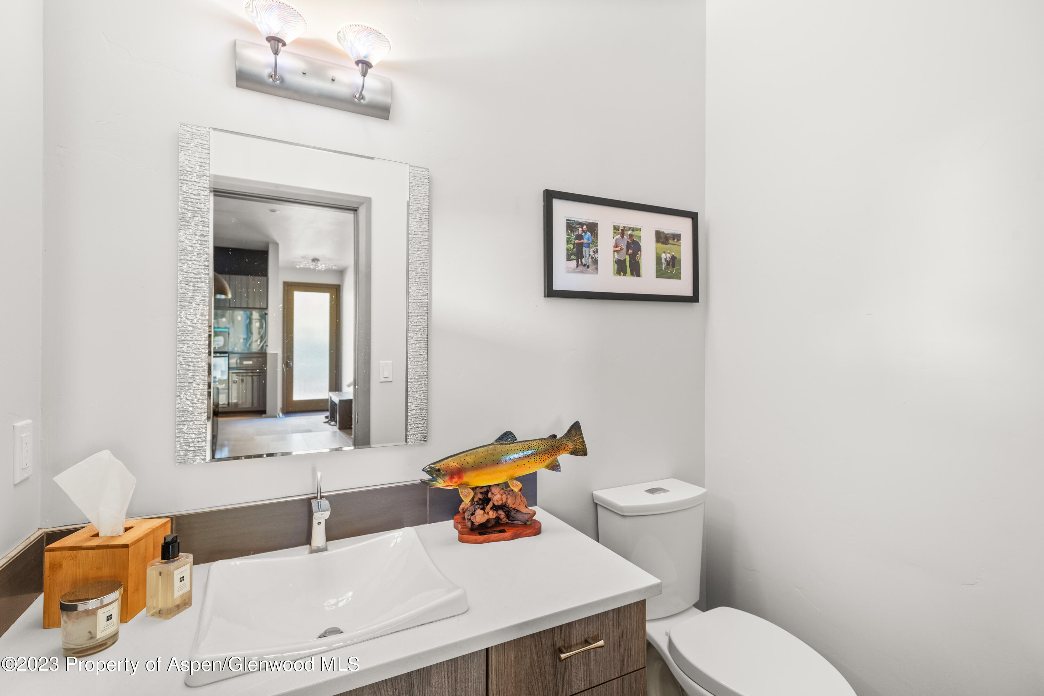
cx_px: 522
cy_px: 348
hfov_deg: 93.3
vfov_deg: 70.5
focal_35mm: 17
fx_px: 493
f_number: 7.1
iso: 400
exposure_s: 1/4
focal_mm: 17
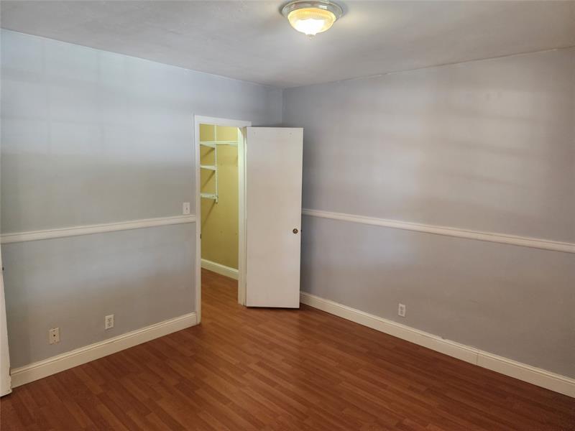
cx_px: 288
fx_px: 382
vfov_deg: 58.9
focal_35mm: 23
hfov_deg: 73.9
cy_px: 216
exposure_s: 1/120
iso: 640
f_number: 1.8
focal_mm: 6.4
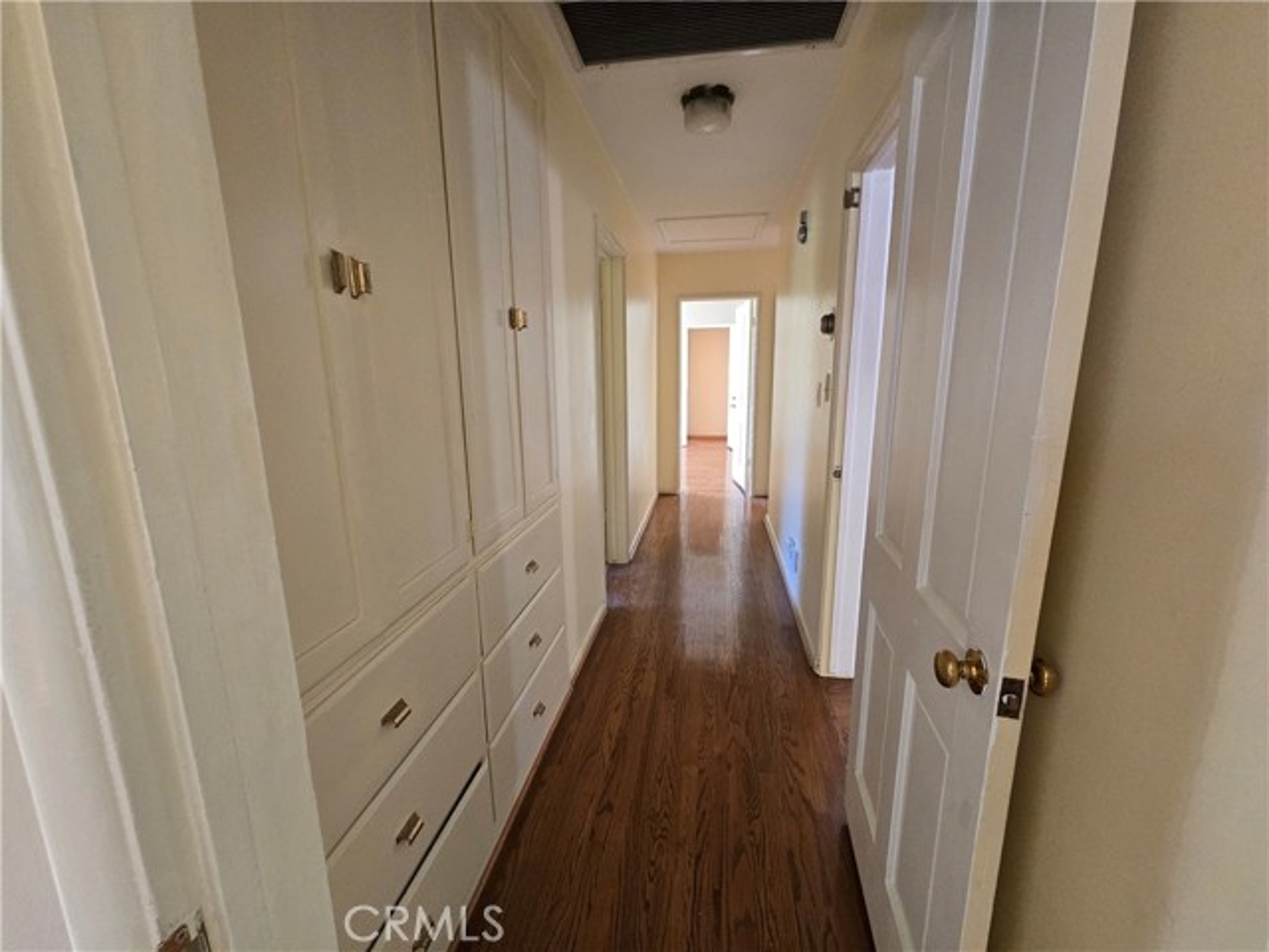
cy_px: 476
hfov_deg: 106.2
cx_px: 634
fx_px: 477
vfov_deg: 89.9
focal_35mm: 13
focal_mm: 2.2
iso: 640
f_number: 2.2
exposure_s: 1/60
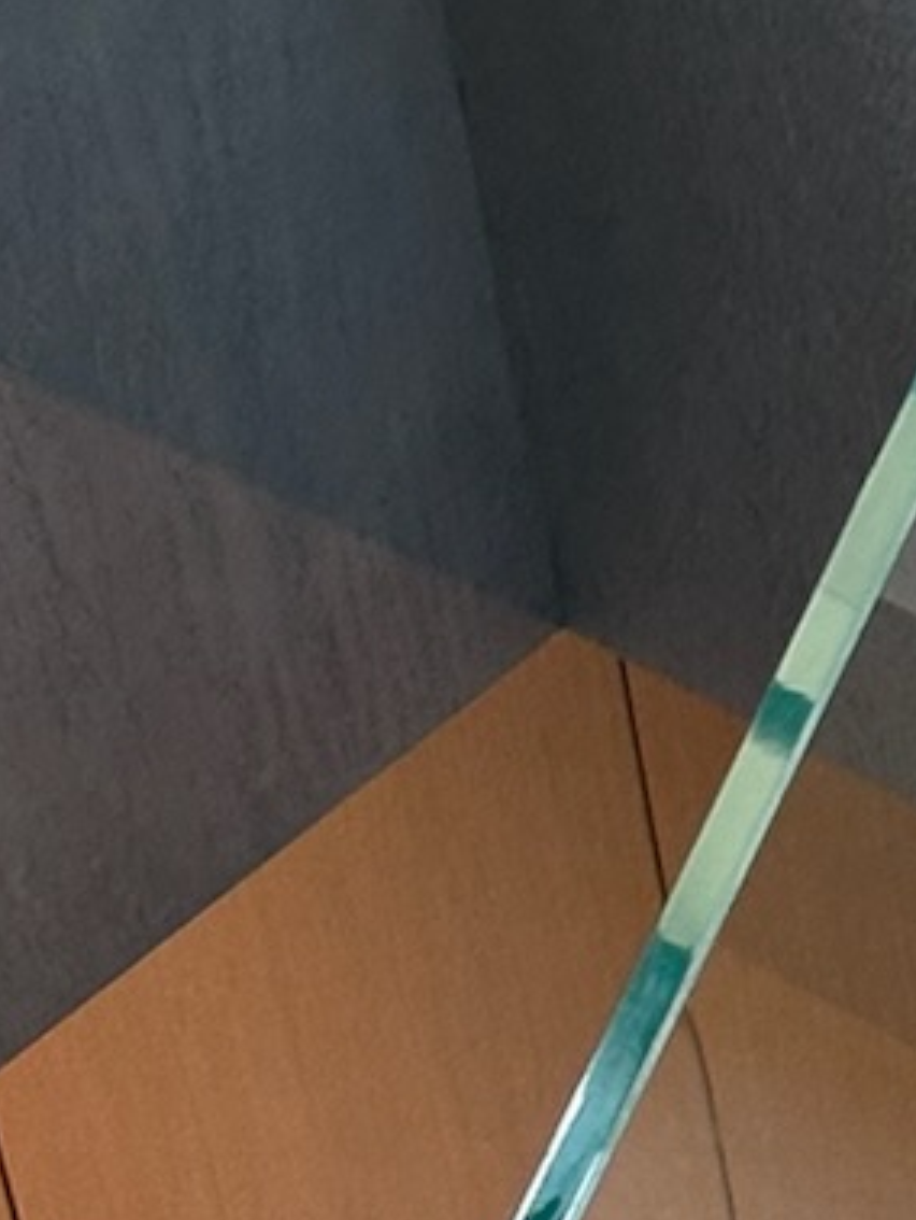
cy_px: 1617
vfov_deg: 7.5
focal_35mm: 260
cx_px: 1971
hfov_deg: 5.6
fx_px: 9163
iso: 100
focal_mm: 6.86
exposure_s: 1/55
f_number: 1.78
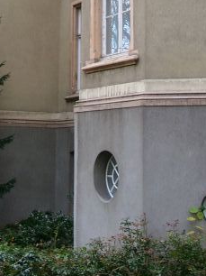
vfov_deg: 21.1
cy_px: -19
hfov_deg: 16.5
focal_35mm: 89
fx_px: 707
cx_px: 68
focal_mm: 7.13
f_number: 2.8
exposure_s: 1/111
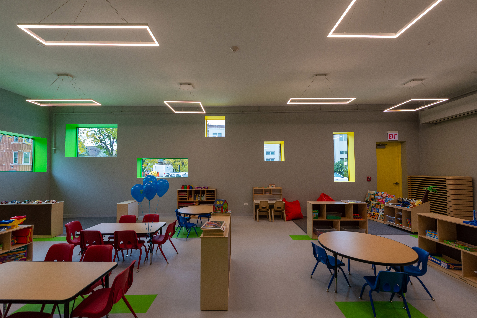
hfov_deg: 104.2
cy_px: 159
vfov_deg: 81.3
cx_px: 238
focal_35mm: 14
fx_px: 186
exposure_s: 1/125
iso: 400
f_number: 5.6
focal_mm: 14
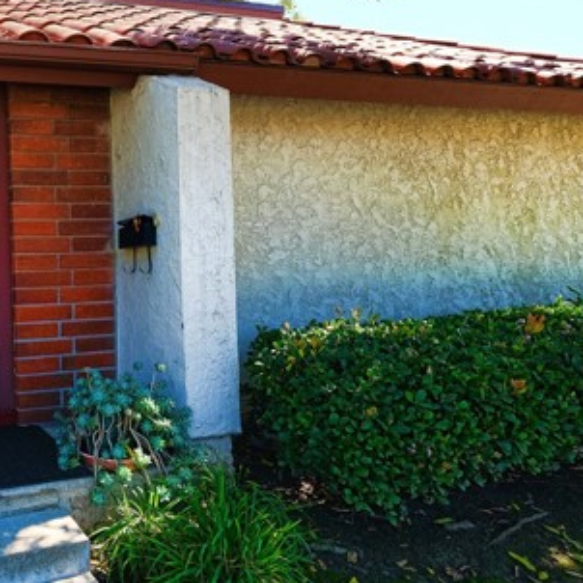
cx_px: -12
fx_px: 514
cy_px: 264
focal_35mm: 27
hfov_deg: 47.8
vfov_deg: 59.0
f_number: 5.6
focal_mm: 10
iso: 160
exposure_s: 1/170
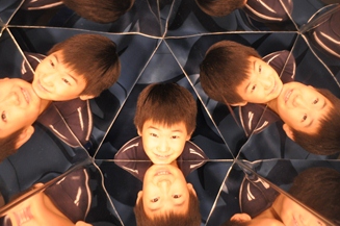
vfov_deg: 35.8
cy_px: 102
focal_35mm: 37
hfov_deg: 51.9
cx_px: 162
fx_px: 349
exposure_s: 1/15
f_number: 5
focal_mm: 18
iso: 800
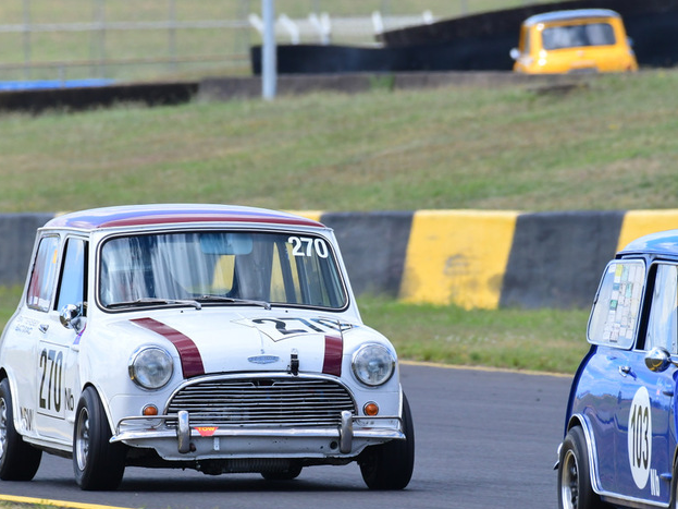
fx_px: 18133
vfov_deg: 1.6
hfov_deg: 2.1
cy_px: 264
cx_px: 291
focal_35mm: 926
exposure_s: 1/640
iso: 640
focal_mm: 500
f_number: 10
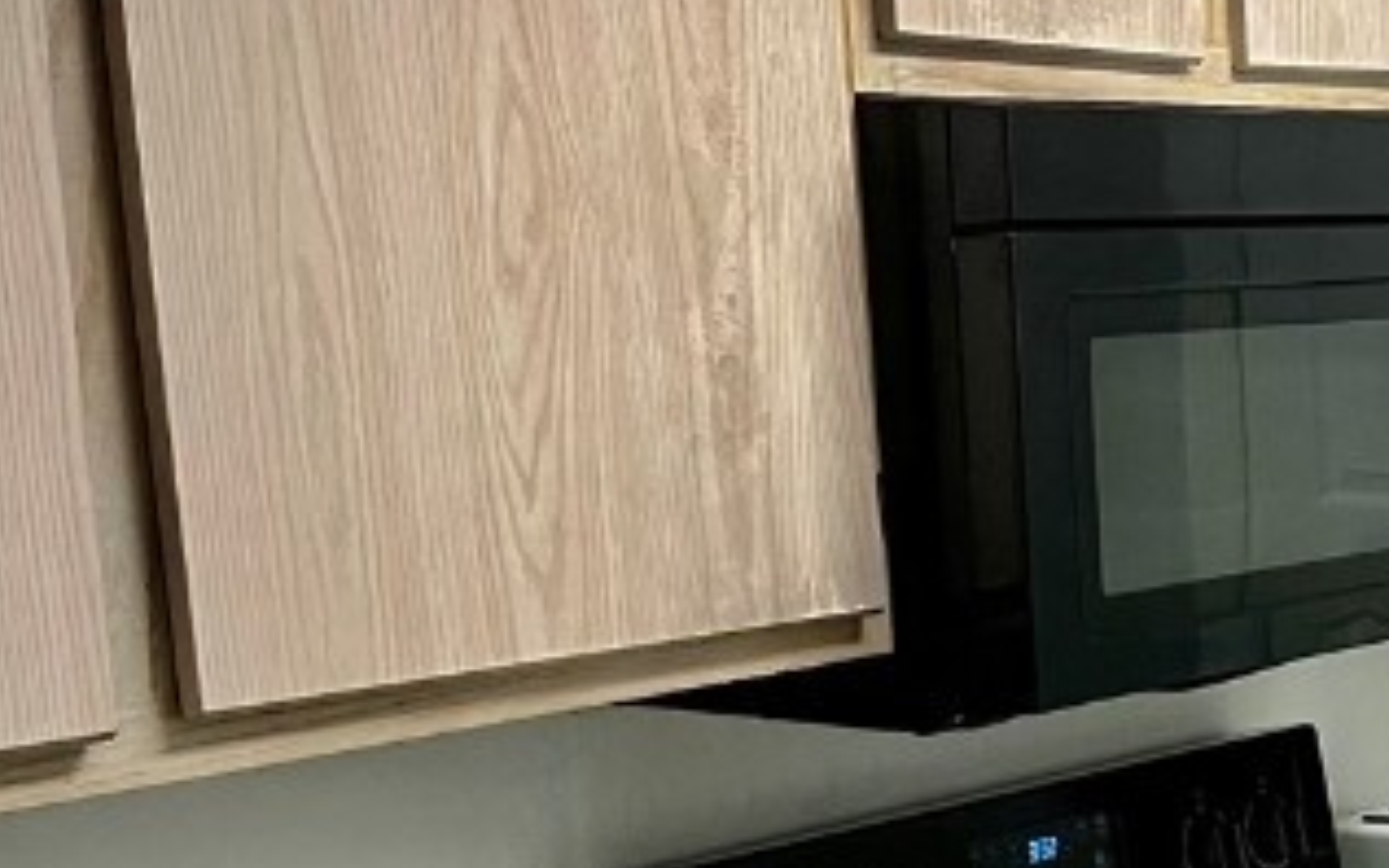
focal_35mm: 89
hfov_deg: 19.8
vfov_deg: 14.4
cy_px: 899
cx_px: 2156
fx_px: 3368
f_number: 1.6
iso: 100
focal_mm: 5.1
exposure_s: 1/60
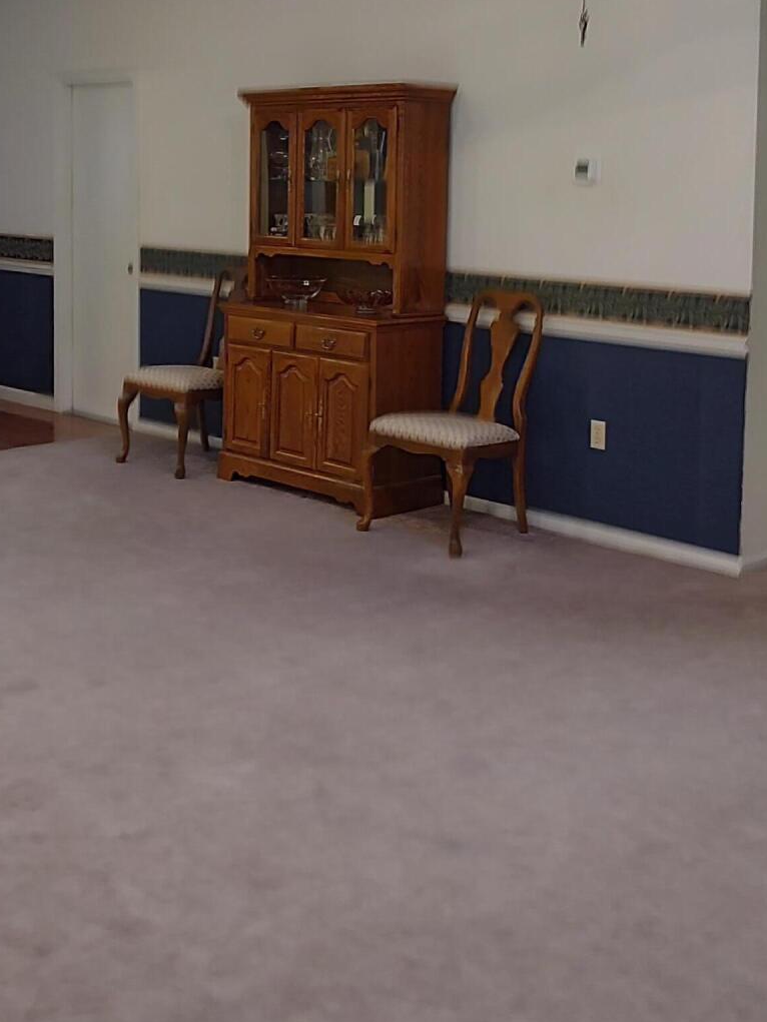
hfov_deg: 30.9
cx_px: 358
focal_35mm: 47
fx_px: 1388
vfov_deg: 39.4
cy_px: 257
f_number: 1.9
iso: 1728
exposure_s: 1/24
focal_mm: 5.88
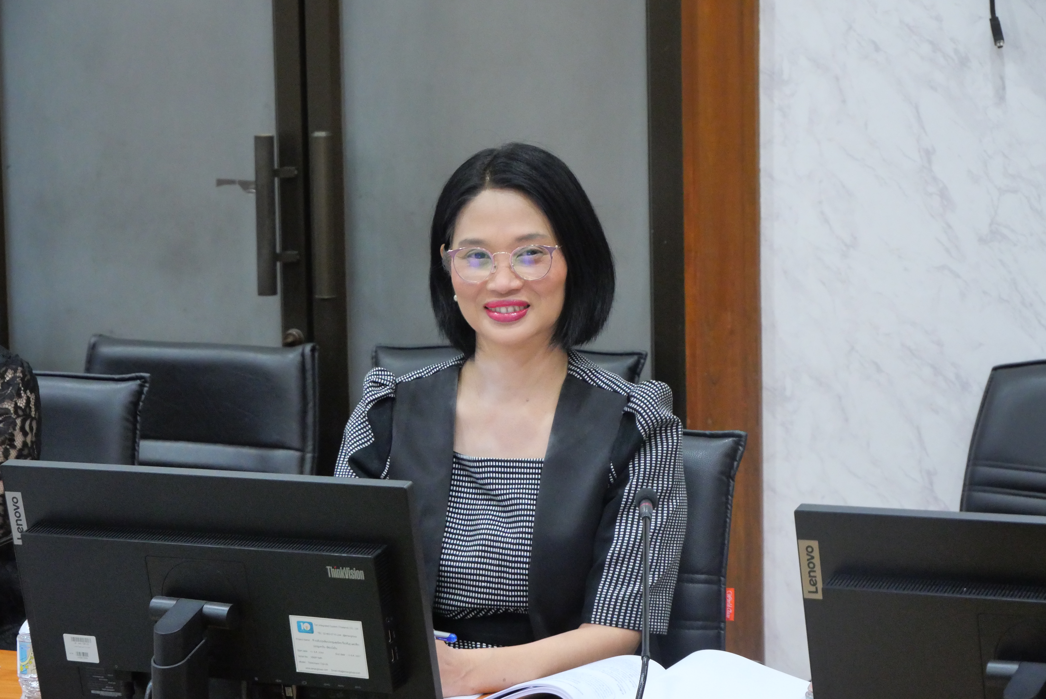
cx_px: 523
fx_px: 3605
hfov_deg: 16.5
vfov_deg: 11.1
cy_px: 350
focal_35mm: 124
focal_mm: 60
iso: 3200
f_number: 5.6
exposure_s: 1/30
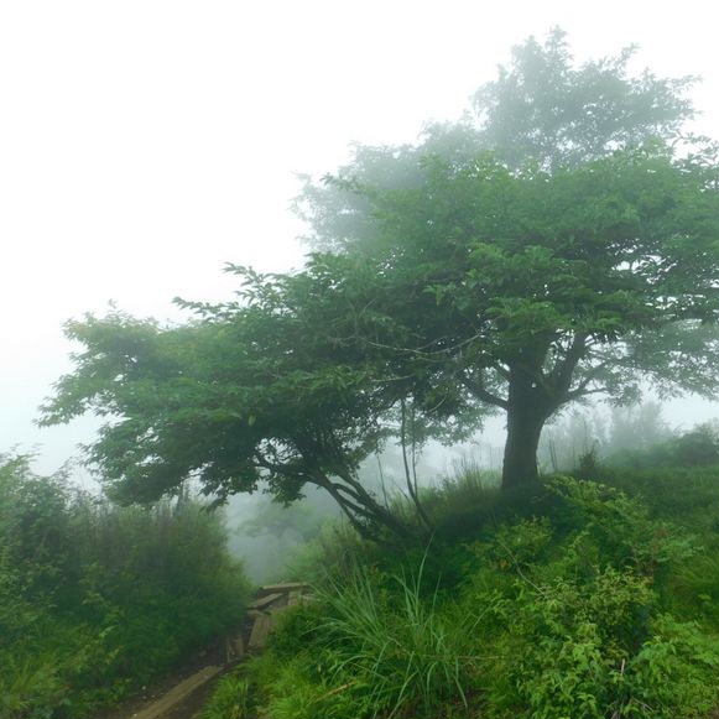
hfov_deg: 56.2
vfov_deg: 57.3
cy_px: 363
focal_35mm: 28
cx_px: 475
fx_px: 658
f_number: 3
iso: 125
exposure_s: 1/500
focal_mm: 4
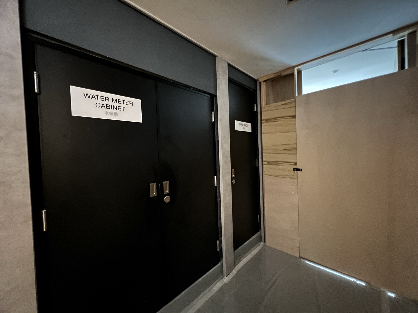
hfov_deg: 106.2
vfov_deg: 89.9
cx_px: 209
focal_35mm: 13
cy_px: 156
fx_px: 157
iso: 800
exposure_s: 1/7
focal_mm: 1.57
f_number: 1.8
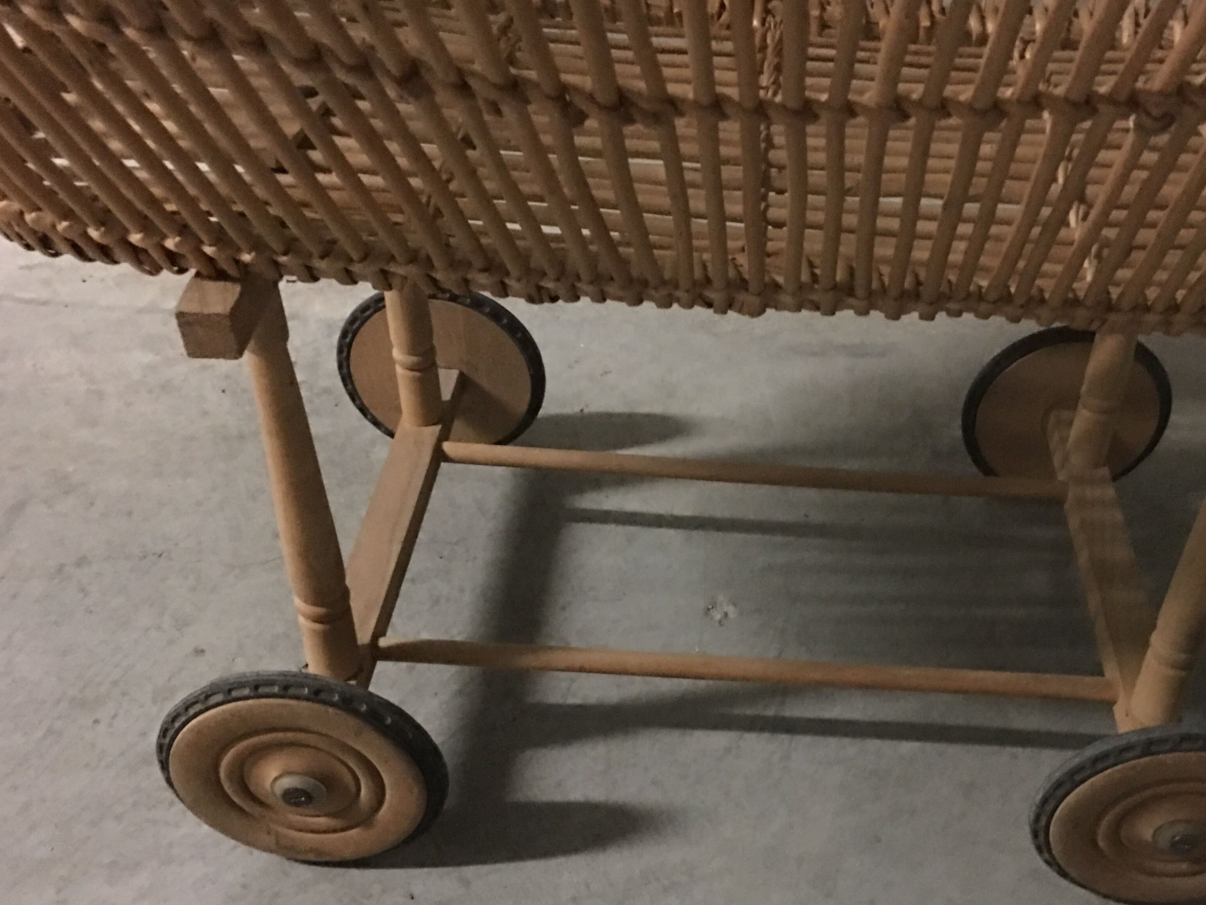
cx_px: 764
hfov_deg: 48.4
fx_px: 1324
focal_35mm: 38
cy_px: 540
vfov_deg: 37.6
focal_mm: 4.15
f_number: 2.2
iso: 200
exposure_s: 1/4
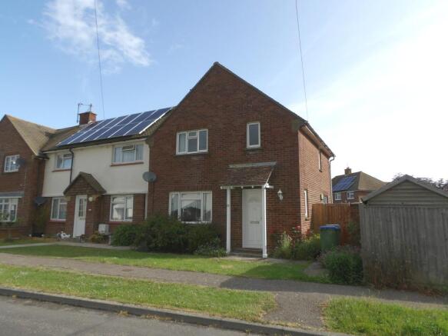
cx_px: 224
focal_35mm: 24
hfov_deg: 71.6
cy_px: 168
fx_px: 311
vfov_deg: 56.8
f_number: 4.1
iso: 100
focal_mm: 4.3
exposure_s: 1/356
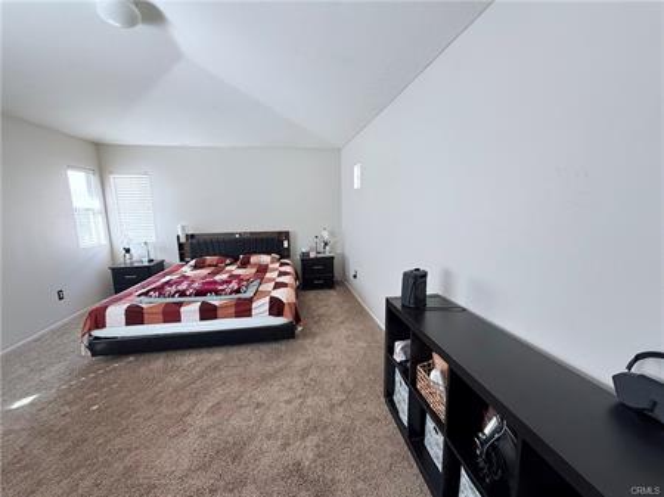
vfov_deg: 85.6
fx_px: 268
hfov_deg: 102.1
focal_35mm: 14
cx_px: 332
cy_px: 248
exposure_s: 1/99
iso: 200
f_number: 2.2
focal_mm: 2.22
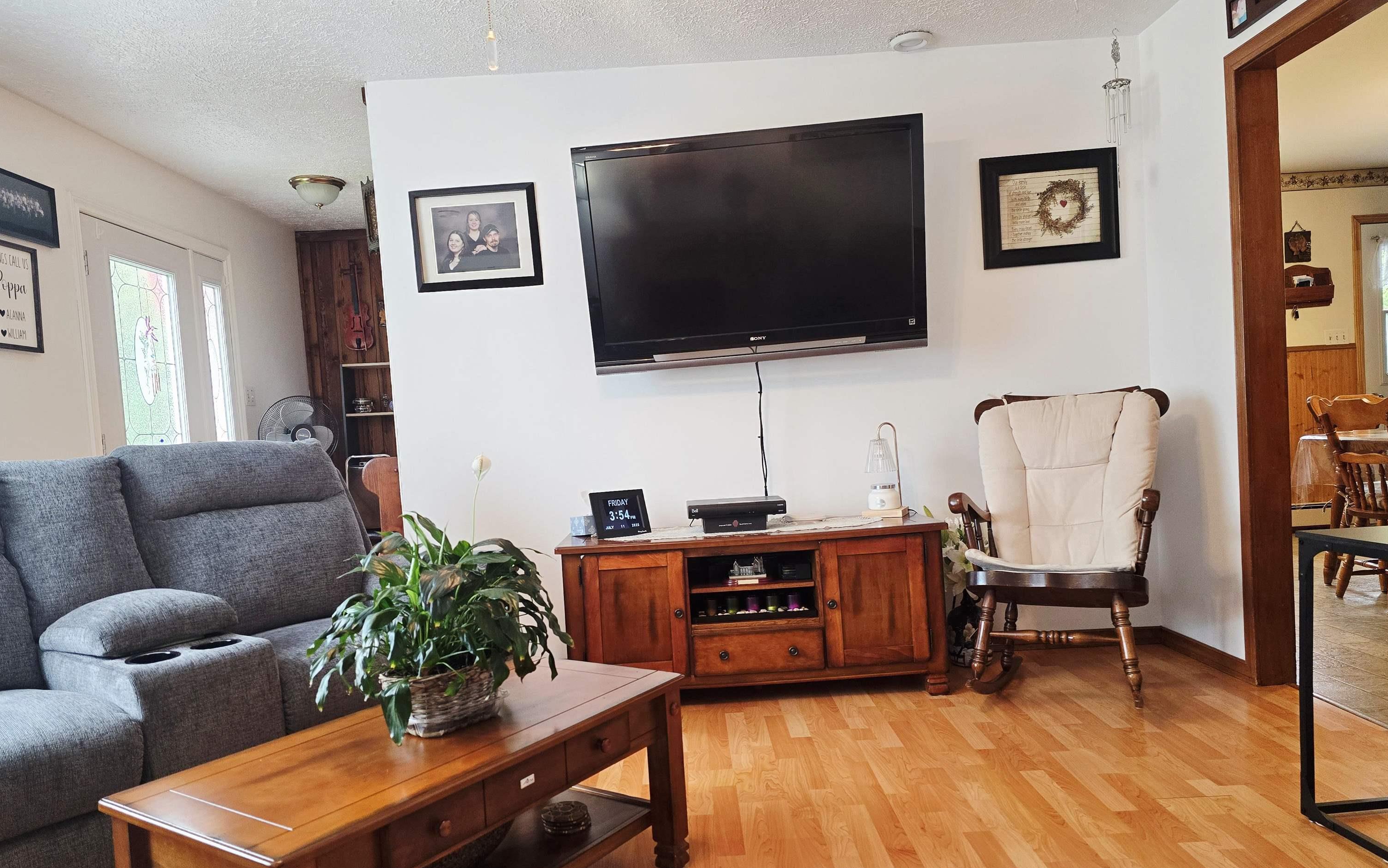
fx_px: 946
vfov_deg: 49.2
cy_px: 481
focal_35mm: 25
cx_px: 703
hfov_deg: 72.5
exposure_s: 1/120
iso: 250
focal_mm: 6.3
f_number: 1.7
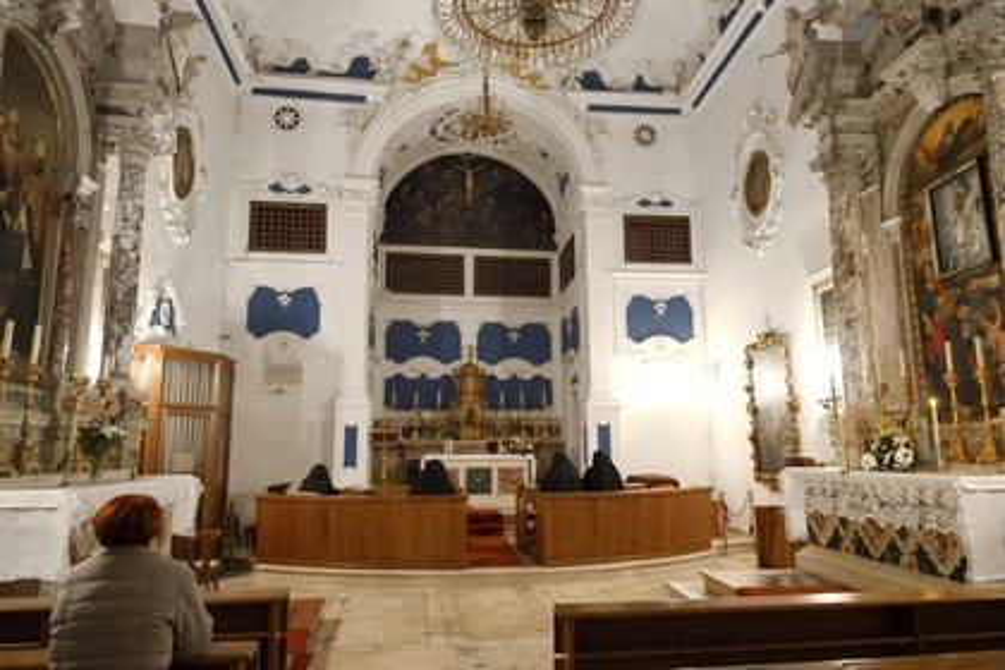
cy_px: 335
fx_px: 670
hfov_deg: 73.7
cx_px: 502
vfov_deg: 53.1
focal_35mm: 24
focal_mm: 24
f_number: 4
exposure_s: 1/13
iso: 1600
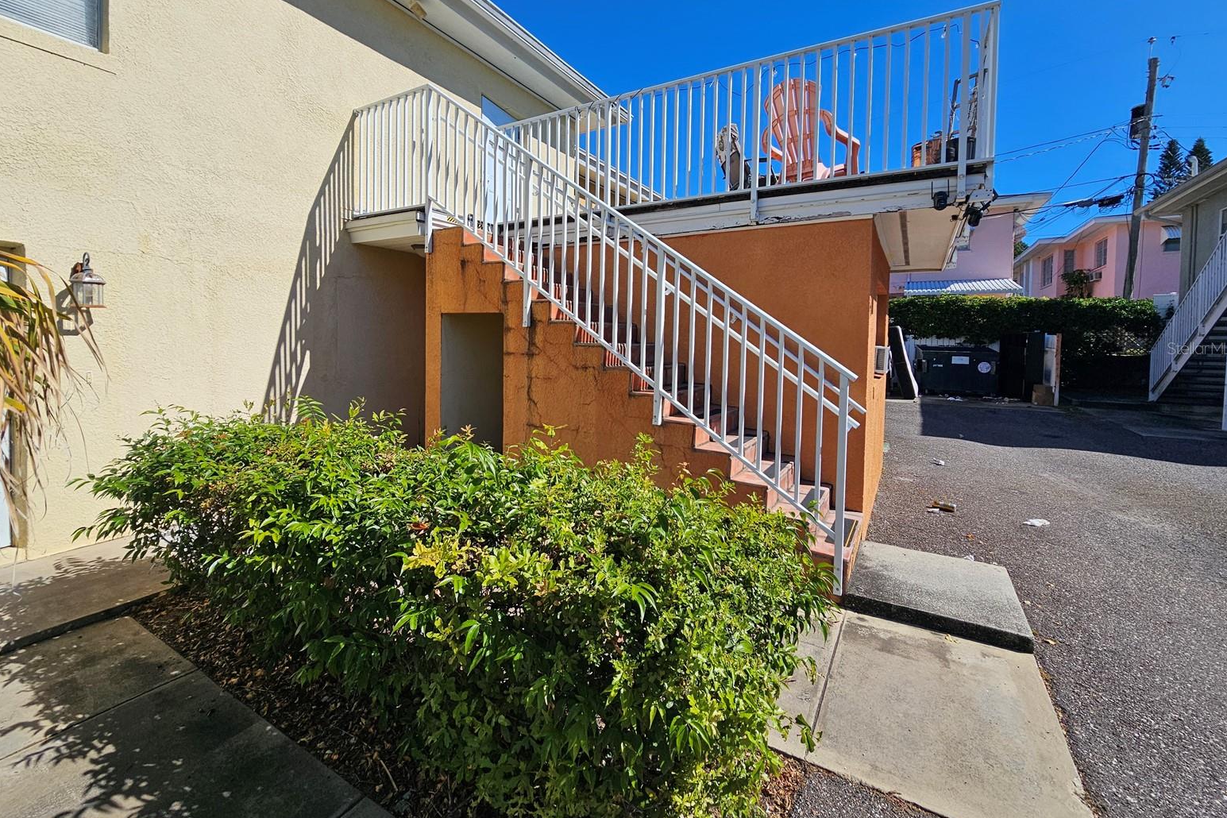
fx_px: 477
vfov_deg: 80.7
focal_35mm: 14
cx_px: 607
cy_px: 348
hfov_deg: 104.3
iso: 50
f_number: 2.2
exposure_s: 1/3273
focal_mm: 2.2
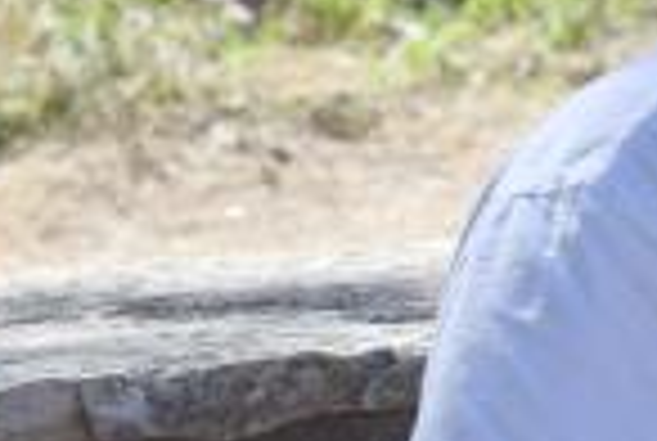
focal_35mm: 533
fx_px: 9742
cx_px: 1089
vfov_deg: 2.6
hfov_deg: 3.8
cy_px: -52
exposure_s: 1/250
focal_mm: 65
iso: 200
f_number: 8
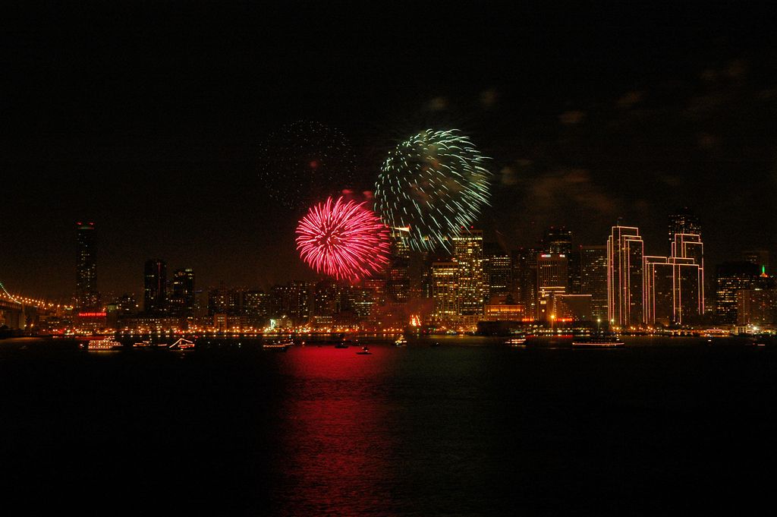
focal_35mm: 72
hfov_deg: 28.1
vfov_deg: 18.9
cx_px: 388
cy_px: 258
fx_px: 1553
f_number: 10
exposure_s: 1.9
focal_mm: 48
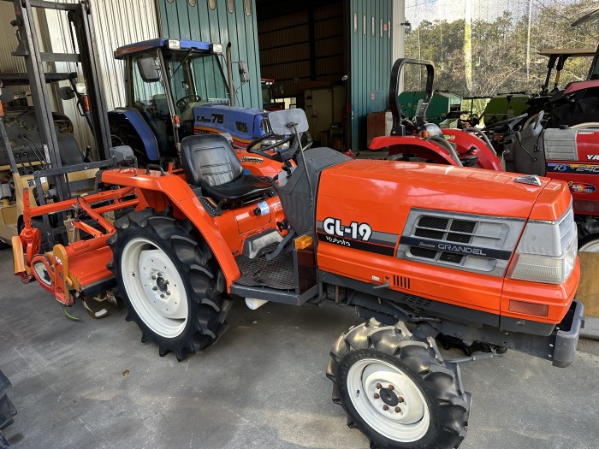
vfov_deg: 56.8
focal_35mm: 24
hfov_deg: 71.6
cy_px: 224
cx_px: 300
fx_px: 415
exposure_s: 1/121
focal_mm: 6.86
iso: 100
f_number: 1.78
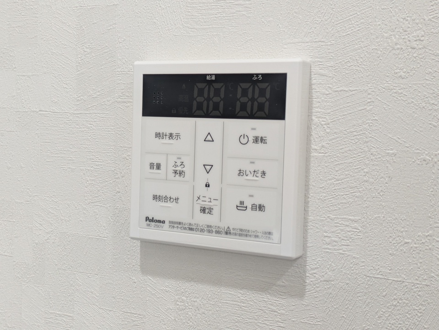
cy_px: 165
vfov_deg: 28.6
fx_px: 647
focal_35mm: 51
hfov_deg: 37.5
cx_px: 220
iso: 117
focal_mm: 5.43
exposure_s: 1/24
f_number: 1.89
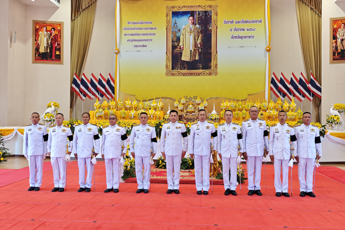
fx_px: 355
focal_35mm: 37
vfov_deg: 35.9
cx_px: 174
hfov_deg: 51.9
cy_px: 115
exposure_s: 1/100
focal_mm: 8.72
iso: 200
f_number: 1.63
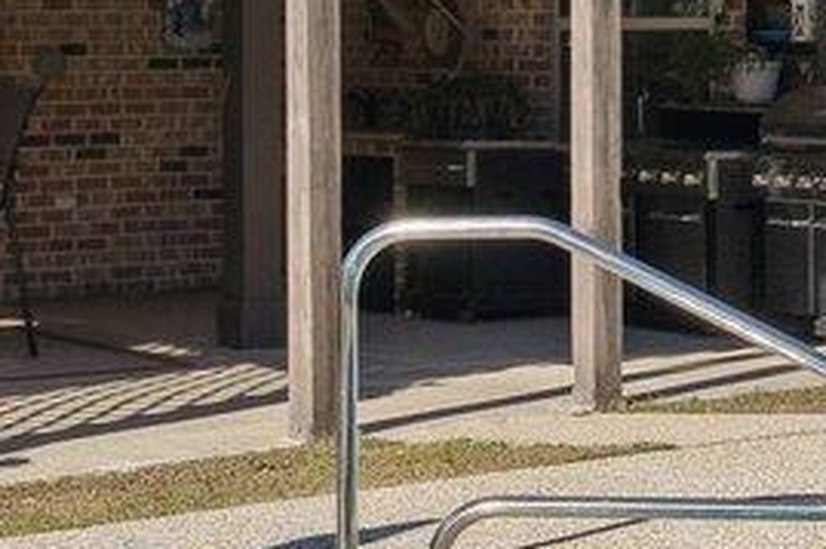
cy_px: 23
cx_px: 949
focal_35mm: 126
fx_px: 2885
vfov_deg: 10.8
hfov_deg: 15.8
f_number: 11
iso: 400
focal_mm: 16.5
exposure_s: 1/500
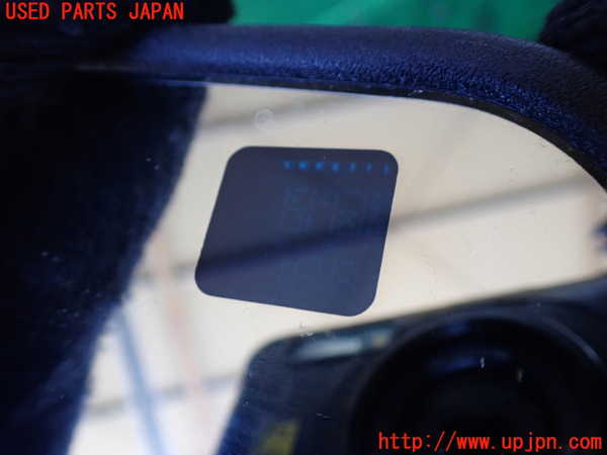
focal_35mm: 30
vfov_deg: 46.8
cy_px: 228
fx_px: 526
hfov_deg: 60.0
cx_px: 304
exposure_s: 1/125
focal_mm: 5.4
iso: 320
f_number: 2.3
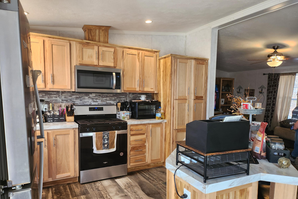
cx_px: 149
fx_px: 207
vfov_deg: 51.2
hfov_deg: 71.5
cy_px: 111
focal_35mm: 25
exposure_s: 1/120
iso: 250
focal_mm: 5
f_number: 1.8
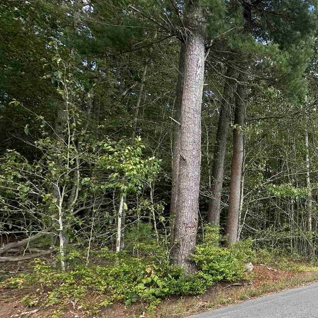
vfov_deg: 60.1
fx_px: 270
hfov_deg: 49.2
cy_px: 200
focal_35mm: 26
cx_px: 322
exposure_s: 1/147
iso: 40
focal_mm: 2.22
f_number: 2.2
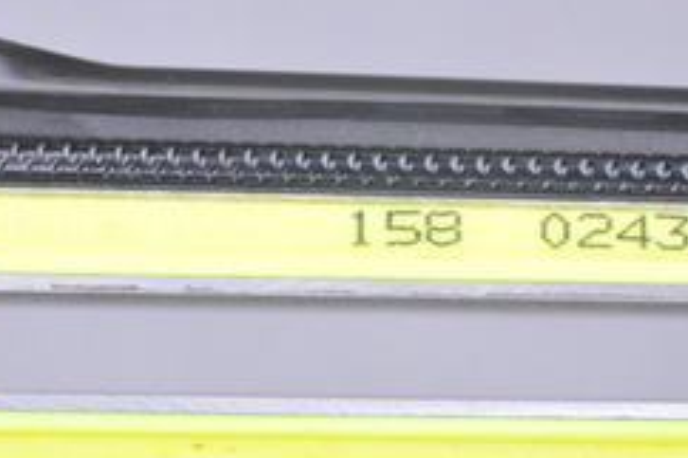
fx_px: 5594
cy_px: 346
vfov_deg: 4.7
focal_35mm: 293
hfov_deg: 7.0
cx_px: 375
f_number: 8
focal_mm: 105
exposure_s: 1/125
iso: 3200
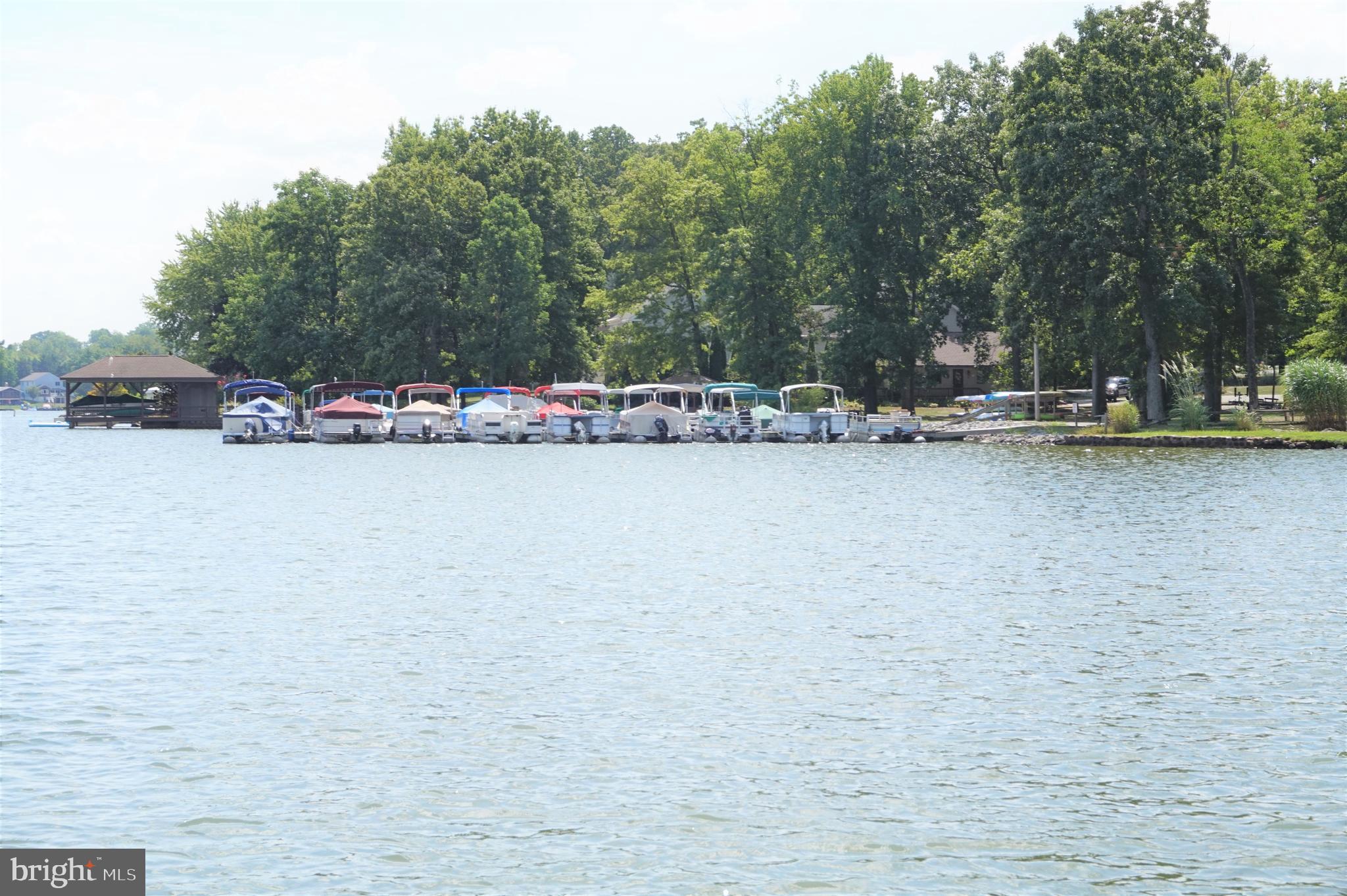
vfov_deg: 20.6
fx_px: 2468
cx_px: 674
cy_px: 448
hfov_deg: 30.5
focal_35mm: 66
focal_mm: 44
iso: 100
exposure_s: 1/100
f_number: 13
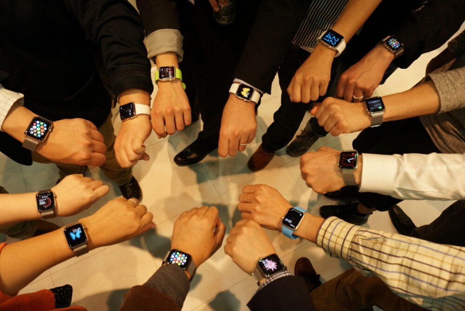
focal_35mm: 24
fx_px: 310
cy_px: 156
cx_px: 232
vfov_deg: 53.2
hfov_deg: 73.7
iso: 1000
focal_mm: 16
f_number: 4
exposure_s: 1/60
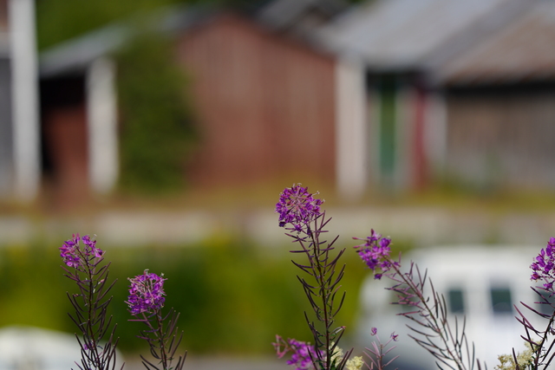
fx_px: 5489
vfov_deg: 3.9
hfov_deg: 5.8
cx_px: 278
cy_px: 185
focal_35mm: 356
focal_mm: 356
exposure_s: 1/800
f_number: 6.3
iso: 100
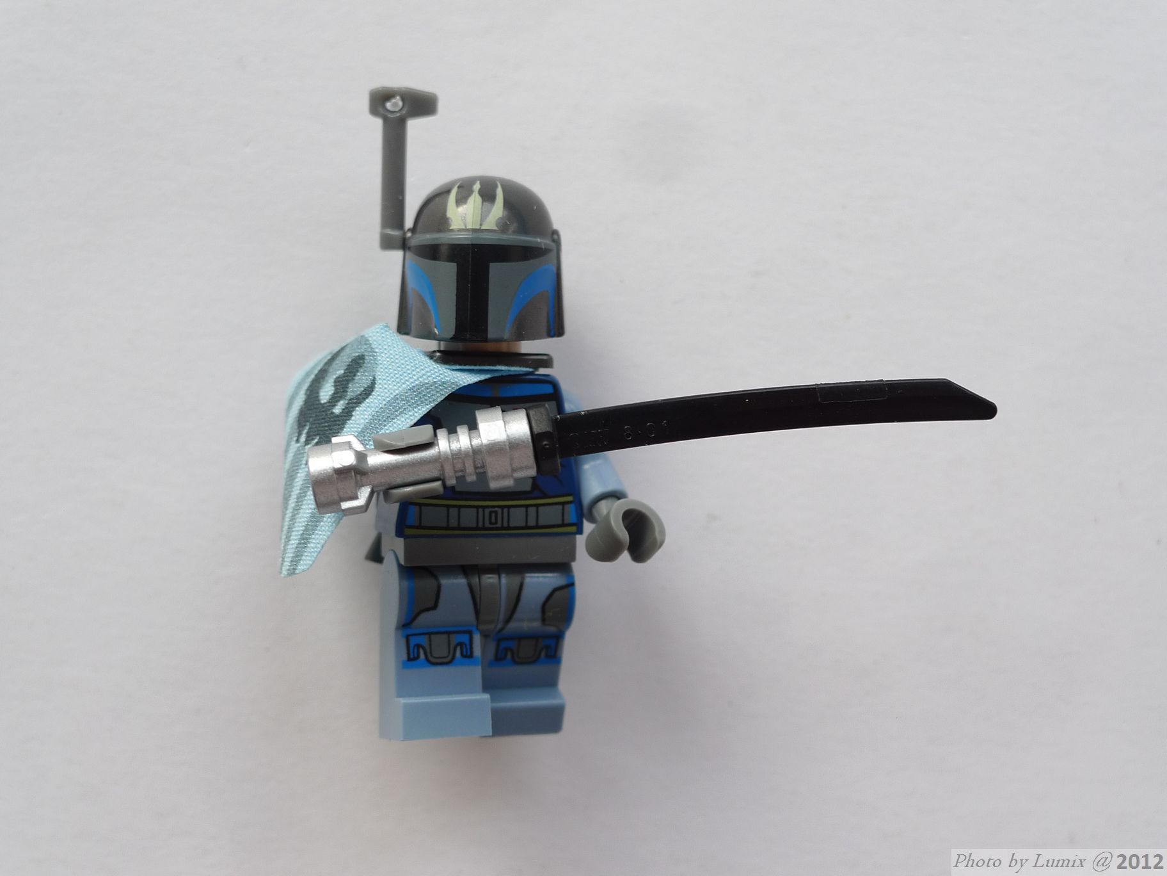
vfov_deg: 32.9
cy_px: 438
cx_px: 584
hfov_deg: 42.9
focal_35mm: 44
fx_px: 1483
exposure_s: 1/40
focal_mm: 9.3
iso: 80
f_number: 3.5
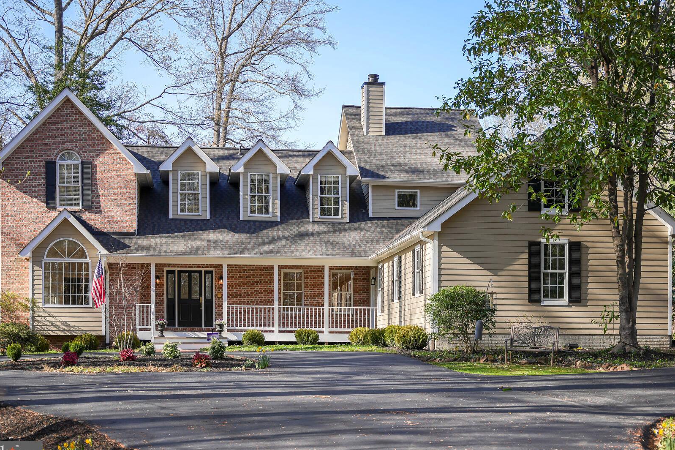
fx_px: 996
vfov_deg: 25.5
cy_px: 223
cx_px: 329
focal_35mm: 53
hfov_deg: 37.4
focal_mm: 49.1
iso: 100
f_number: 2.8
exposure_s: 1/800
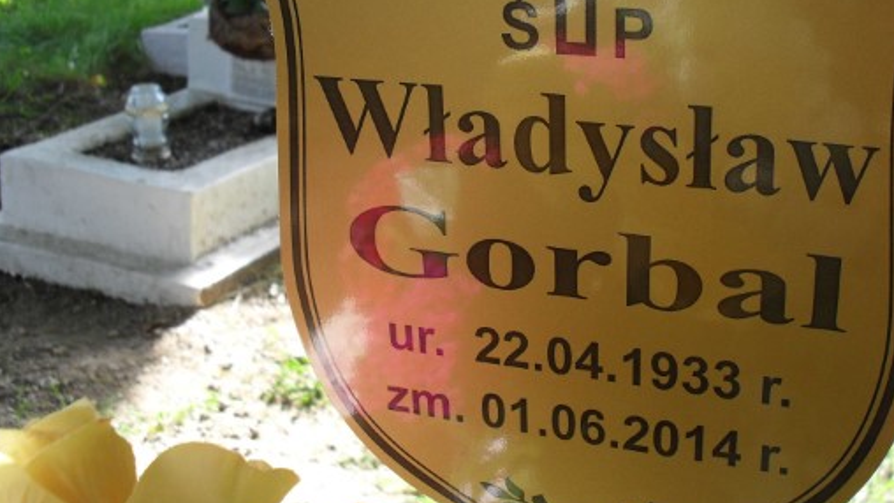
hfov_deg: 42.6
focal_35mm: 48
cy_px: 186
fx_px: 1138
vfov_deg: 24.9
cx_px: 556
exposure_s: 1/180
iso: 100
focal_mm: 6.3
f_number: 3.2
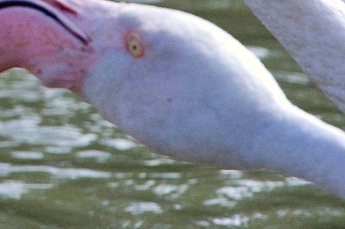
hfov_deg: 1.1
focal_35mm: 1930
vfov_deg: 0.7
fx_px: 18472
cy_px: -126
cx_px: -201
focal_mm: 500
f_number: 11
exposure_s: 1/2000
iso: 3200
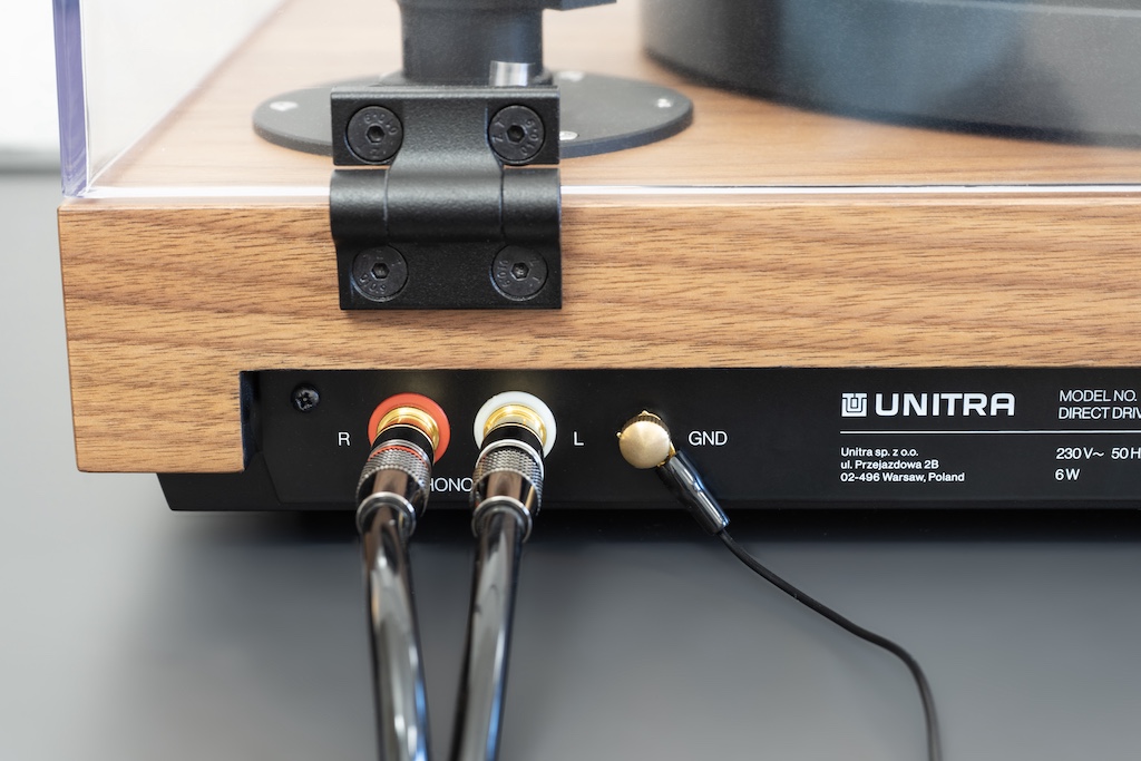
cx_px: 570
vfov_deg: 19.5
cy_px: 380
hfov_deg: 28.8
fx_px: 2219
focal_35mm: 70
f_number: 9
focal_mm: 70
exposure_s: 1/2
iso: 125
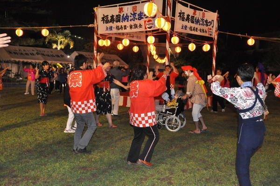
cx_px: 140
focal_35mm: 39
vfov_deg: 34.2
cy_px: 93
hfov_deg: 49.6
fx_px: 303
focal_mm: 26
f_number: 5
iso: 1600
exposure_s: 1/60
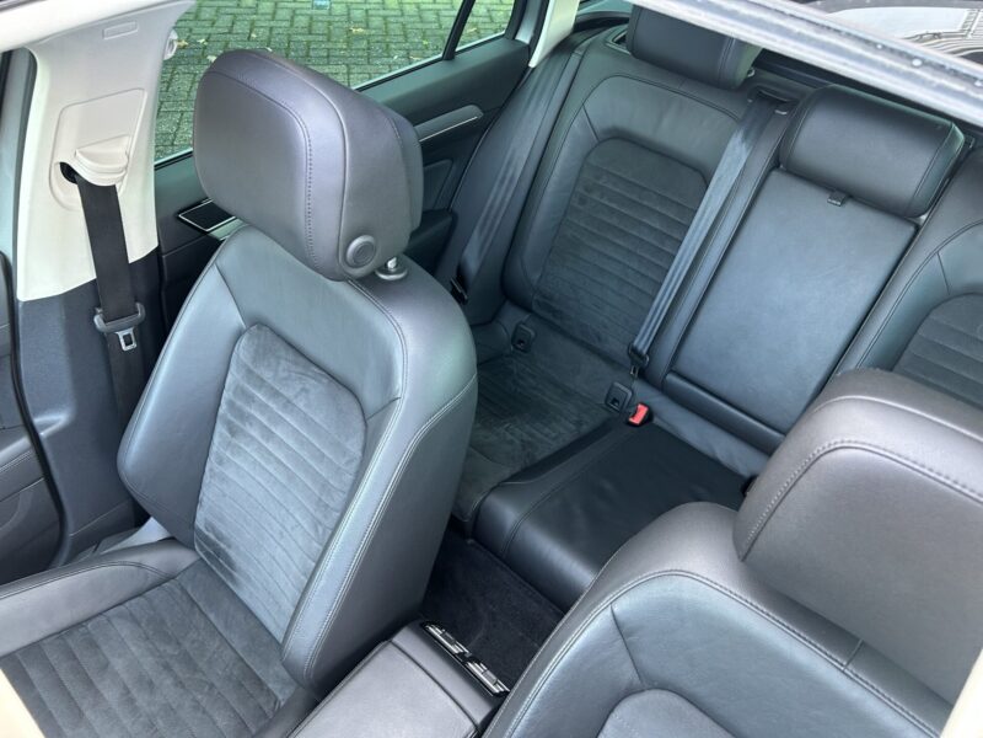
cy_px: 369
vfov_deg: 53.1
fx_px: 738
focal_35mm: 26
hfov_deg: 67.3
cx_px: 492
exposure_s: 1/60
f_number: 1.5
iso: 160
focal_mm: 5.7
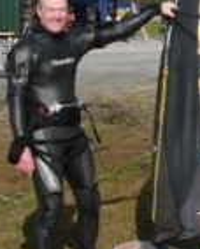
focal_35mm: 132
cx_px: 225
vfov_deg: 14.3
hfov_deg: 11.5
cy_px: -2
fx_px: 975
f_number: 5.6
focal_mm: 7.1
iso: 50
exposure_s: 1/500
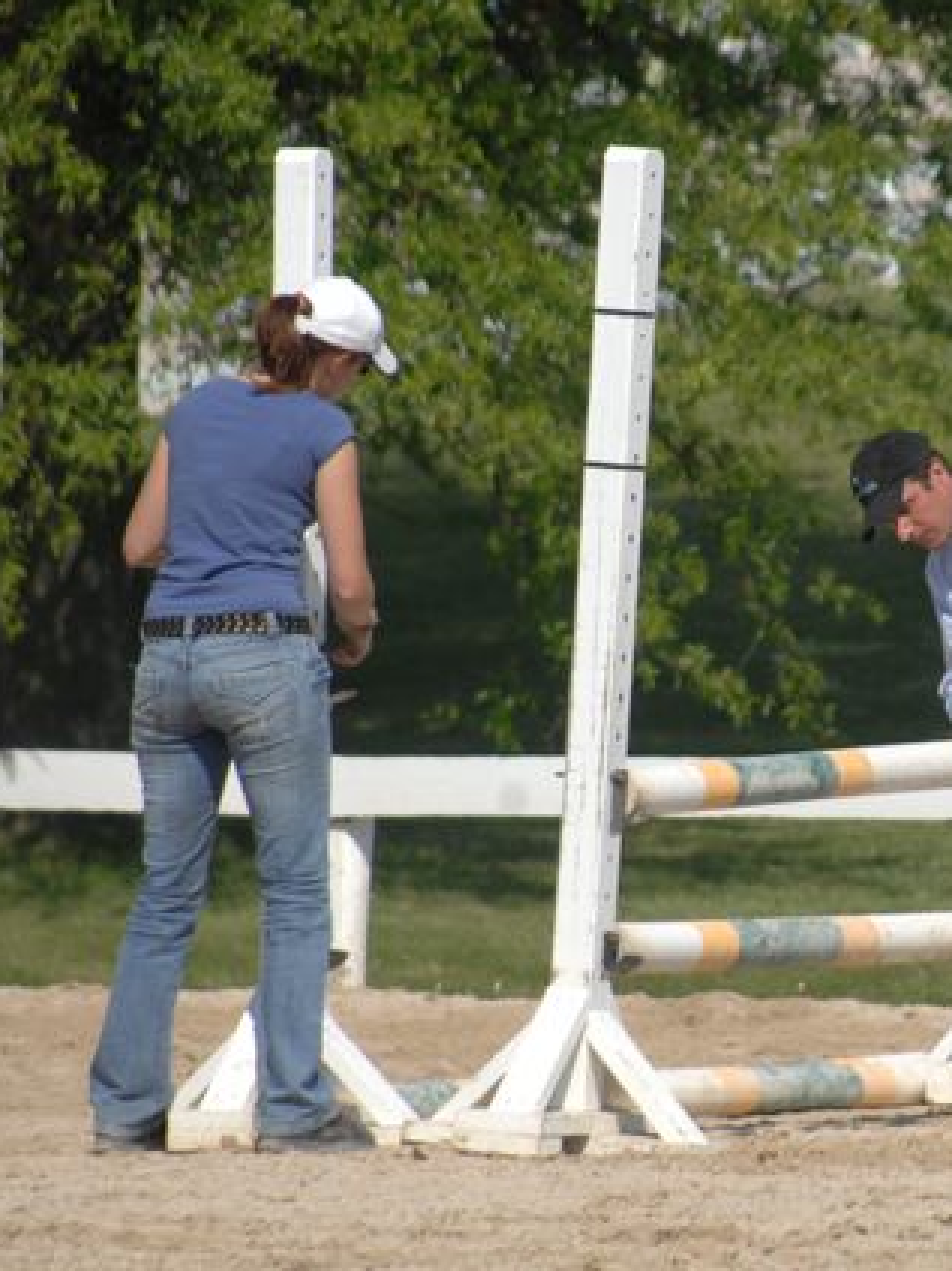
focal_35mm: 436
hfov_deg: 3.4
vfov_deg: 4.5
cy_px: 636
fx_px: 15996
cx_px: 895
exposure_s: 1/1000
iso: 200
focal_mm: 200
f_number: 6
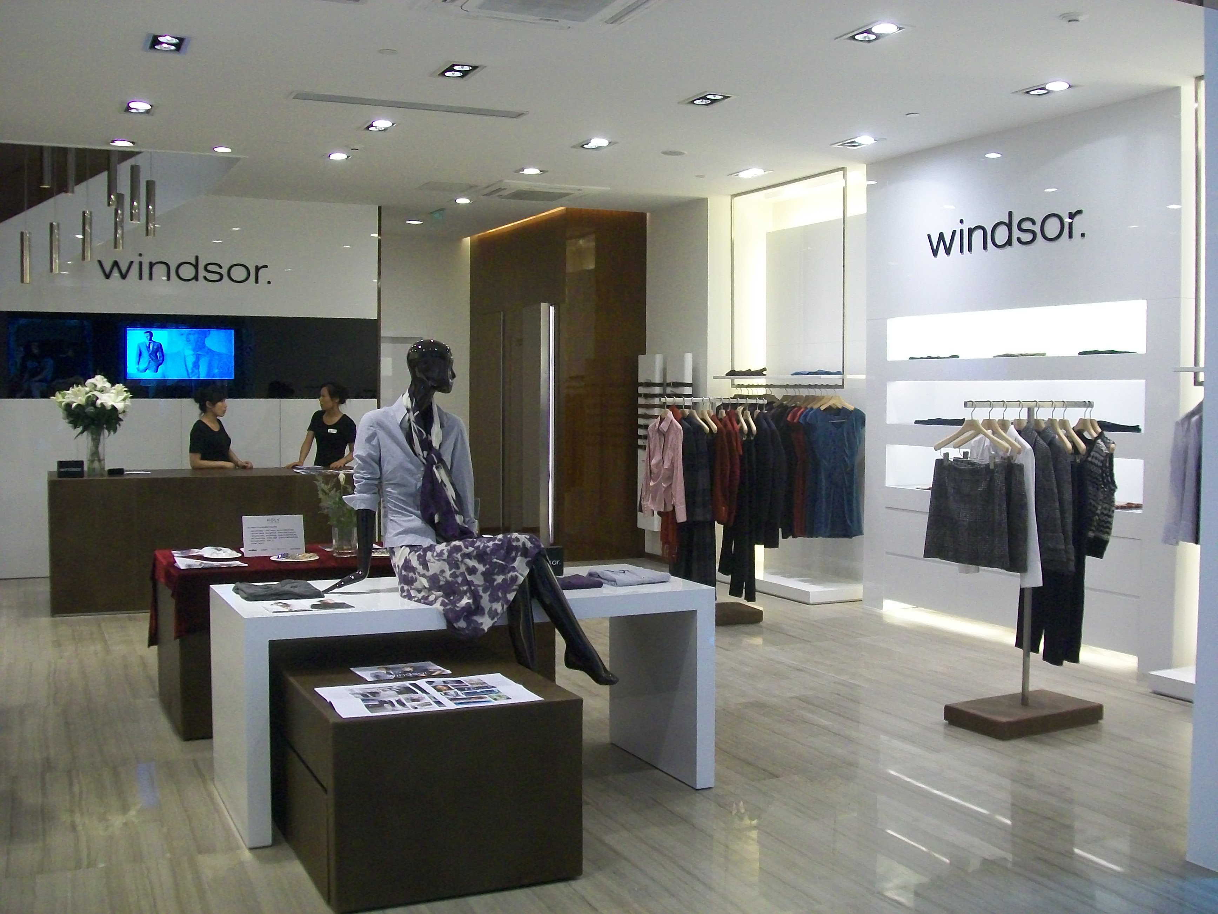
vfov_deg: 39.7
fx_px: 1267
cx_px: 609
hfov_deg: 51.4
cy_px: 457
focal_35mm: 36
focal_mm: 6
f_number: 2.7
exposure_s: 1/60
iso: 160
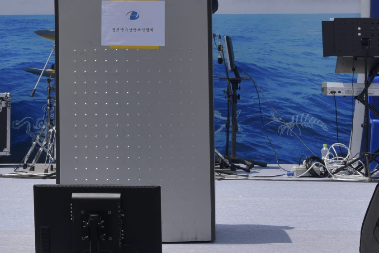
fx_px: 1327
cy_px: -3
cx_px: 145
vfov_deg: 10.8
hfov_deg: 16.2
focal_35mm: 126
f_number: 13
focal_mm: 48
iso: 64
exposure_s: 1/125
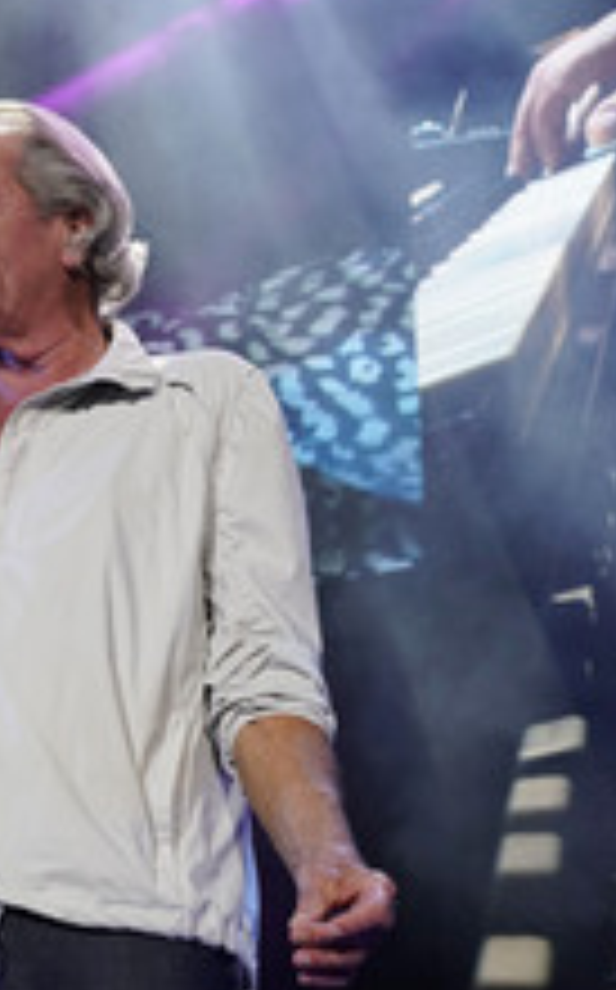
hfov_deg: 14.0
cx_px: 29
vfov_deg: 22.6
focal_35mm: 92
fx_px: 2478
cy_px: 428
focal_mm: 44
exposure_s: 1/320
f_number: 5.6
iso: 1600
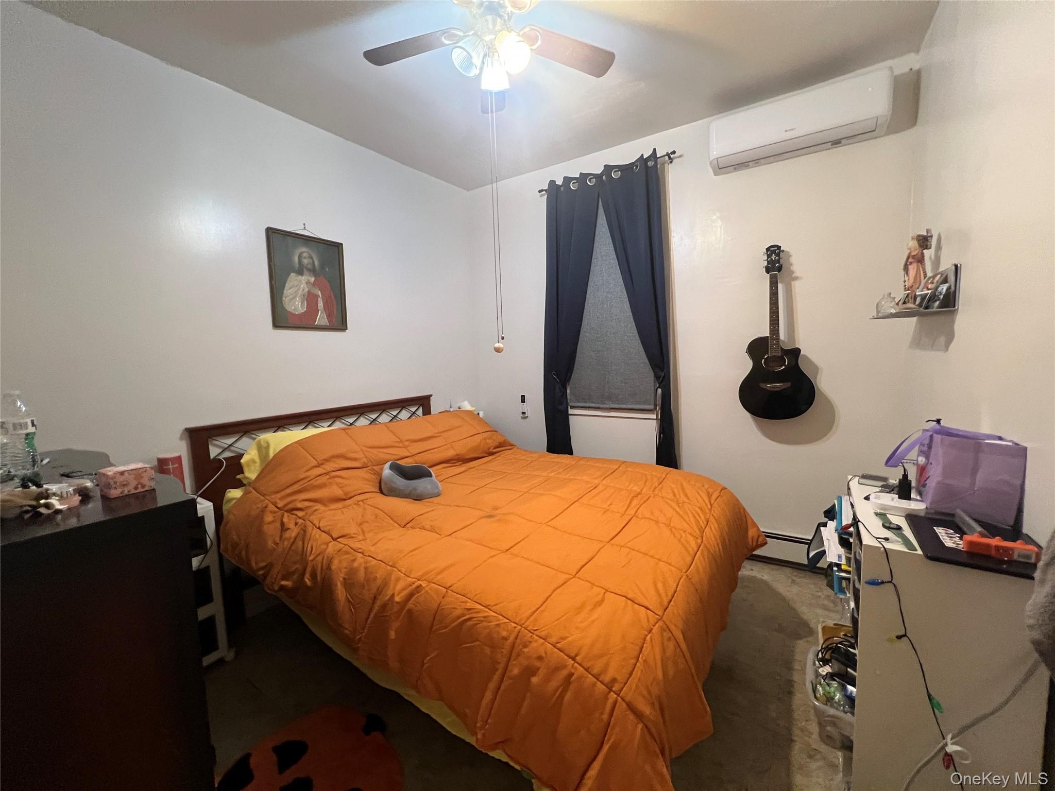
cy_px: 396
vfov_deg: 89.9
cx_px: 528
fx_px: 396
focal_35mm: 13
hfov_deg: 106.2
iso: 500
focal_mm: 1.57
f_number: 1.8
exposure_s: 1/60
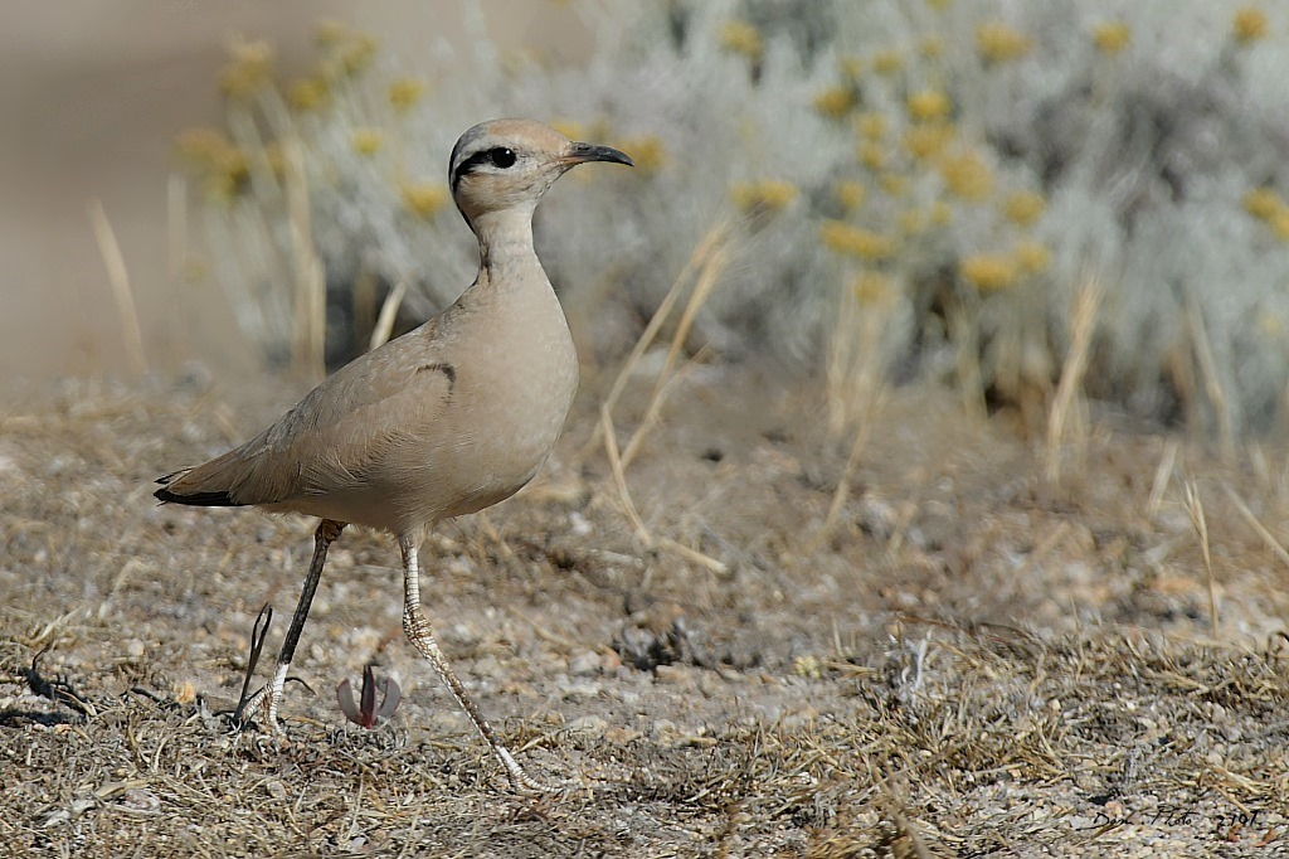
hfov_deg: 2.8
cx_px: 644
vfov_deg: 1.8
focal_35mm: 750
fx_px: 26844
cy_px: 430
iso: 200
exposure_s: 1/1000
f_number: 8
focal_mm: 500
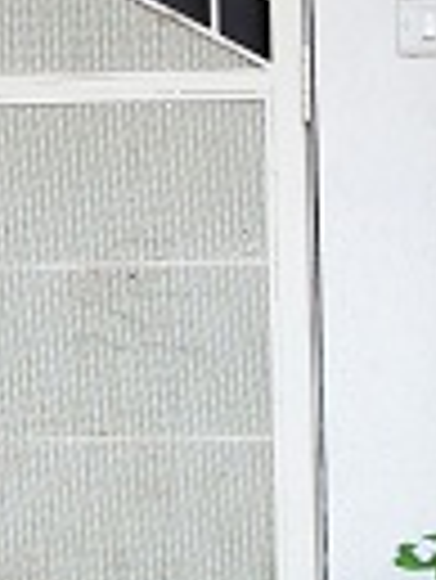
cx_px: 2
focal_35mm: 187
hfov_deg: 7.9
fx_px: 3135
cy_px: 97
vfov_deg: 10.5
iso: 64
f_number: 3.8
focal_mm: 11.8
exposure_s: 1/125
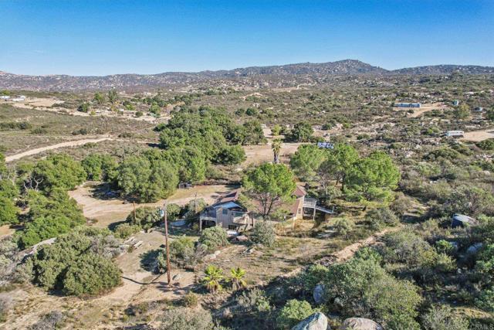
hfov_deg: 78.6
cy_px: 165
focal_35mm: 22
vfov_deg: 57.3
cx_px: 247
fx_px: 302
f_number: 2.8
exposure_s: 1/2000
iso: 140
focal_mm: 8.4
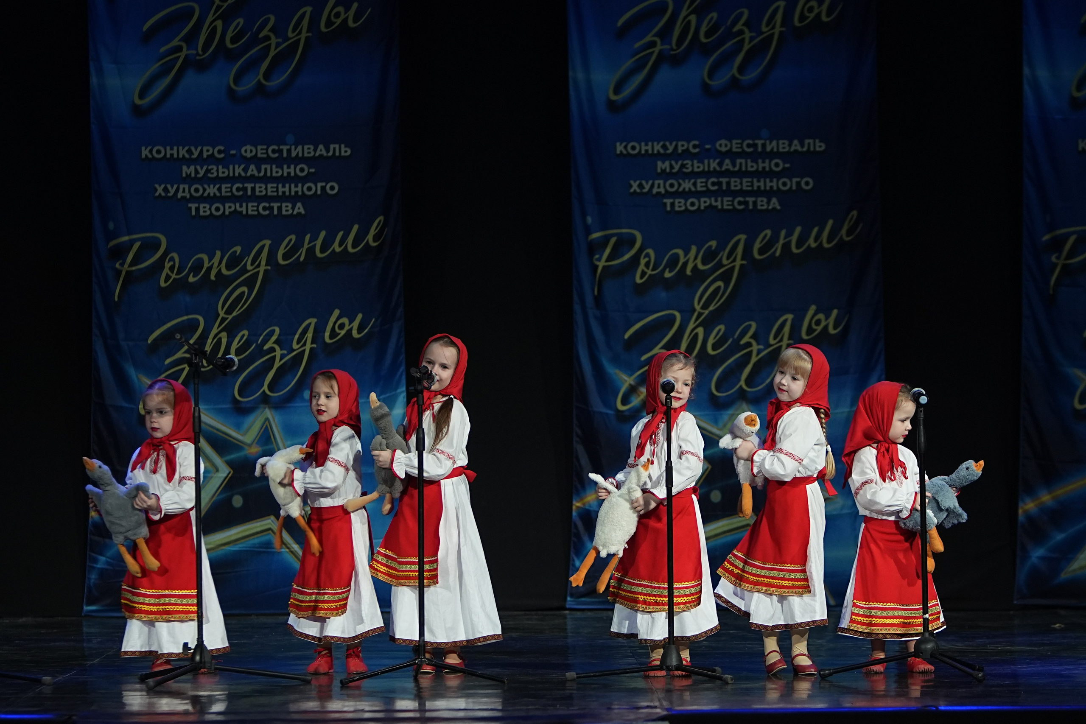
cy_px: 362
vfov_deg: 8.3
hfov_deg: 12.5
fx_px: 4977
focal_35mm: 165
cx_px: 543
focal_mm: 110
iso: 1000
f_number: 2.8
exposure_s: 1/320
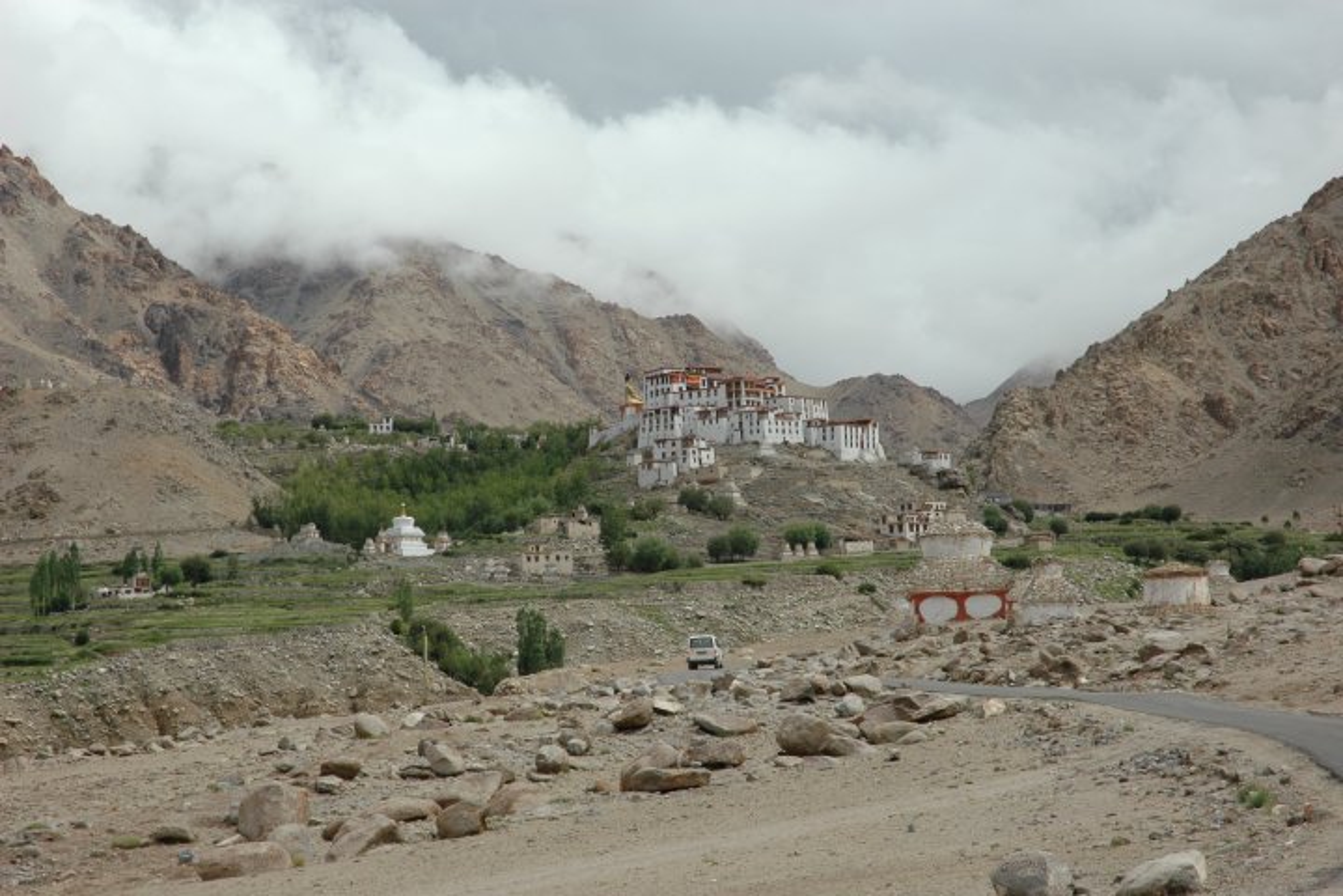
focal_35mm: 105
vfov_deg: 13.0
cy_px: 448
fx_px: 3917
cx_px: 672
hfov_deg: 19.5
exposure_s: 1/400
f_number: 10
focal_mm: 70
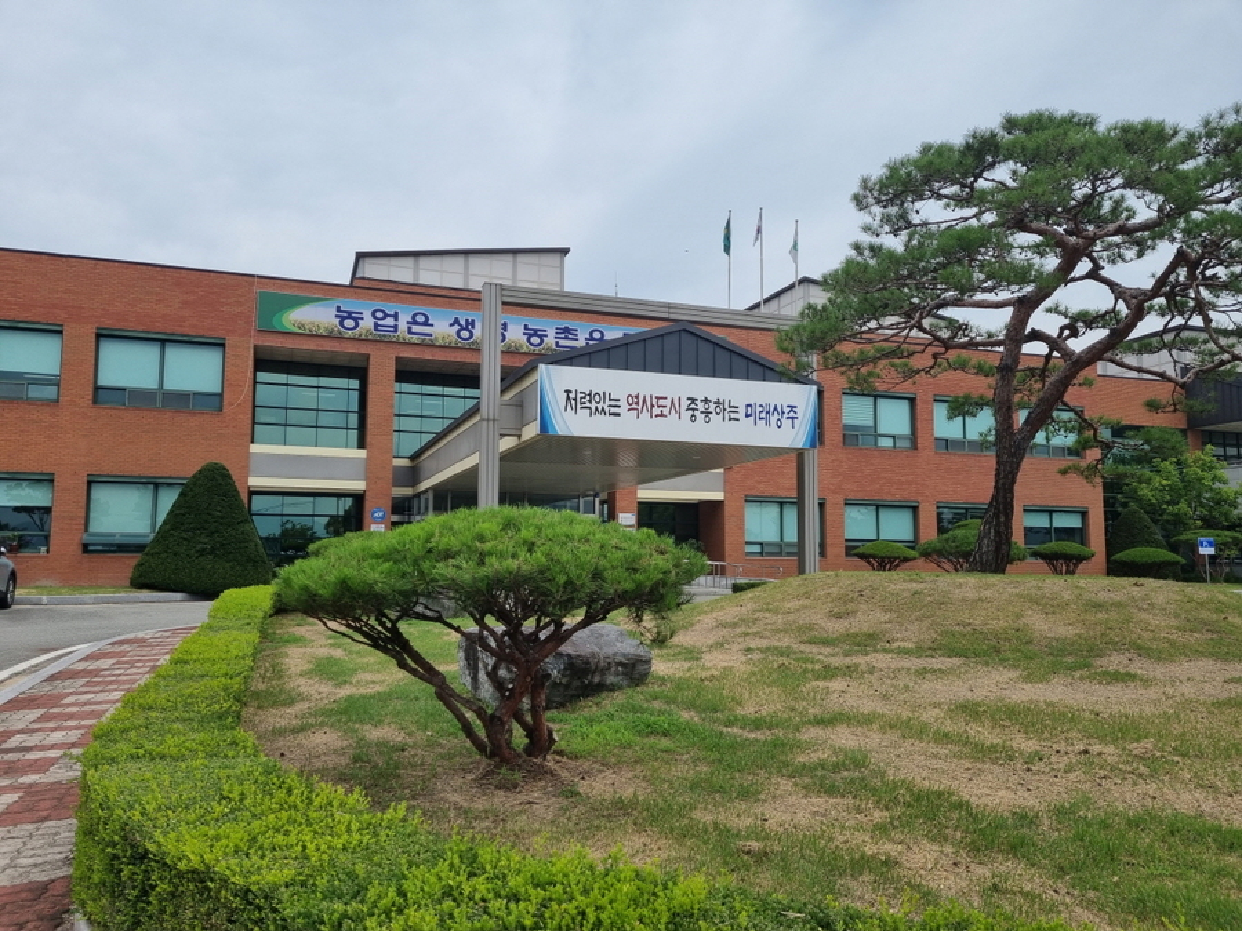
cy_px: 466
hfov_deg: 67.3
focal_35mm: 26
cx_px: 621
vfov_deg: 53.1
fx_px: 933
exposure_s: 1/4098
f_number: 1.8
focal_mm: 5.4
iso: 50
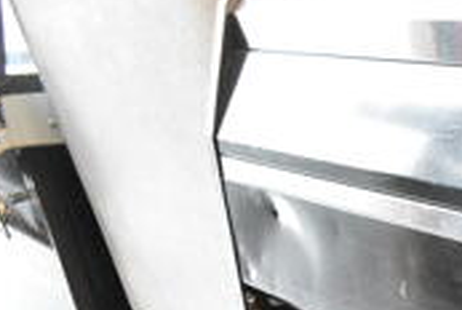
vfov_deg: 13.4
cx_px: 692
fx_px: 1221
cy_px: 502
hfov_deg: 18.9
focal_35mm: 95
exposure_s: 1/30
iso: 4000
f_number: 3.5
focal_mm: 18
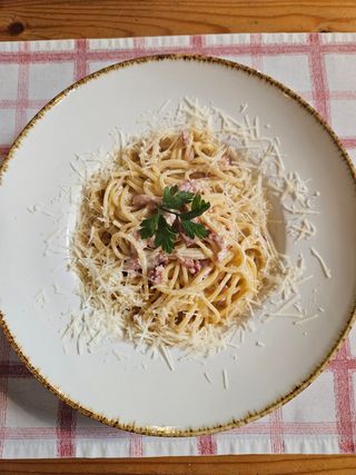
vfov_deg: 73.9
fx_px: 316
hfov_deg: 58.9
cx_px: 178
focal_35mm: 23
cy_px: 238
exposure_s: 1/142
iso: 800
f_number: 1.8
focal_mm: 5.4
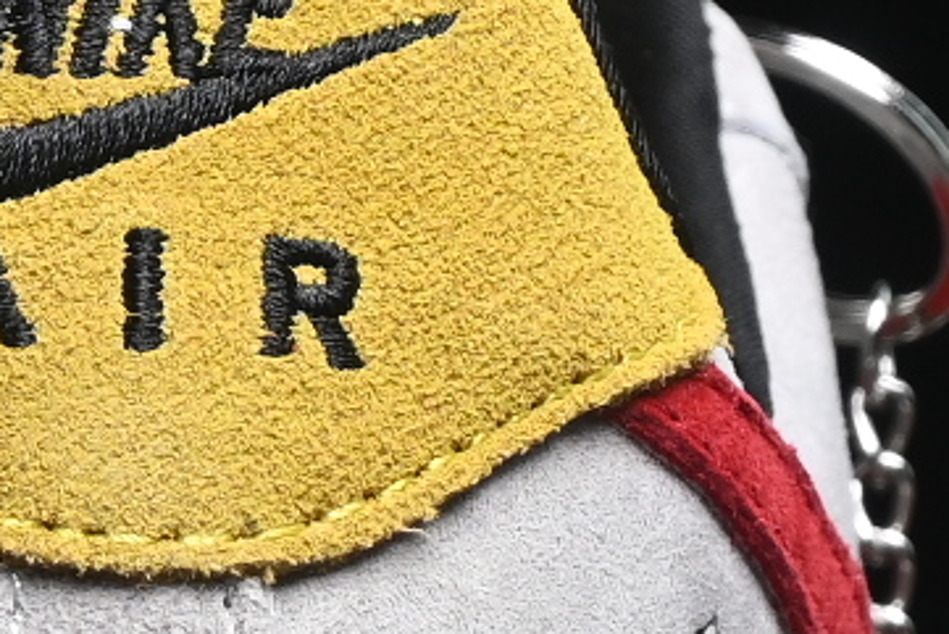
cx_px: -636
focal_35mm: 578
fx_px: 15242
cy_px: 279
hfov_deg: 3.5
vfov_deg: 2.4
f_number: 6.3
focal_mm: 50
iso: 160
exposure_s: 1/50
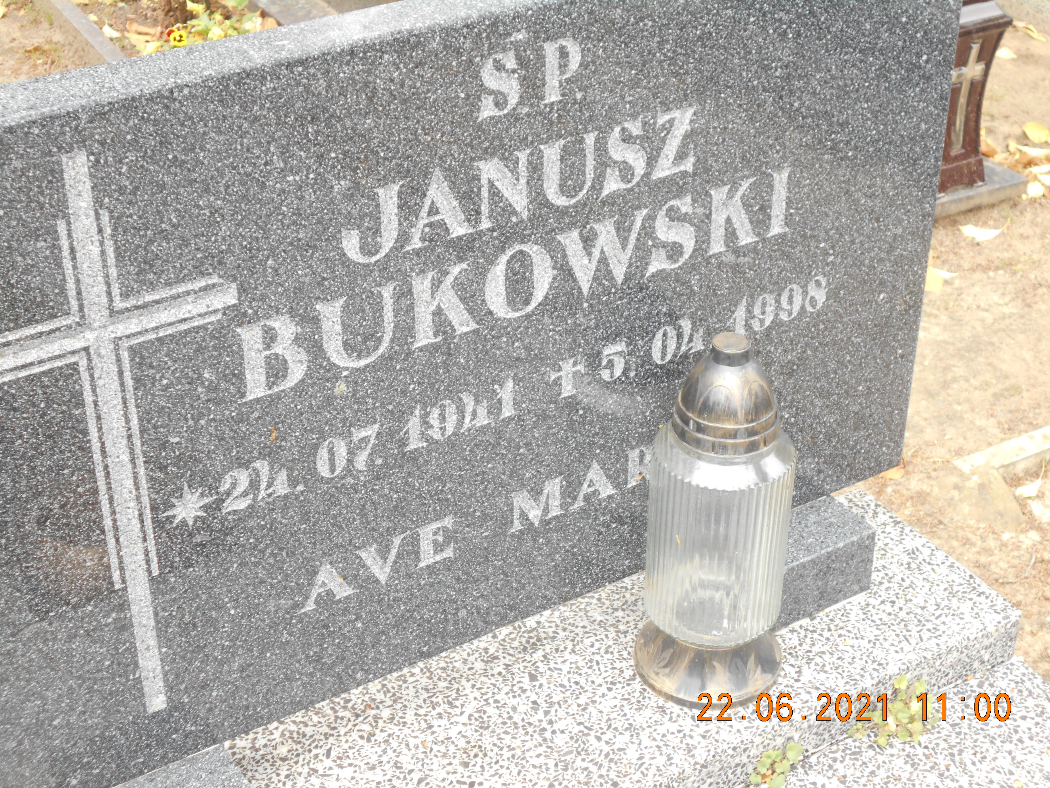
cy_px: 394
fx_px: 1759
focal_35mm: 58
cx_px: 525
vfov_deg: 25.2
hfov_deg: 33.2
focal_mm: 10
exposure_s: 1/60
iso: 200
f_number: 4.9
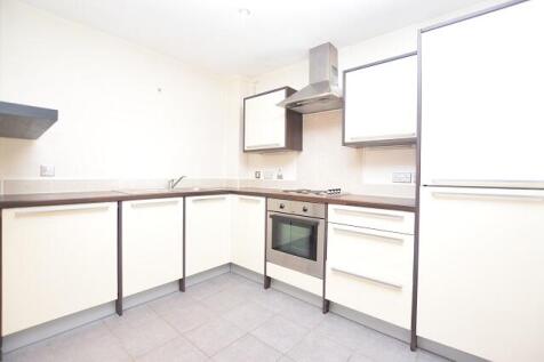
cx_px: 272
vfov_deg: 77.3
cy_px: 181
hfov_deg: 100.4
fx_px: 227
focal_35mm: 15
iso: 800
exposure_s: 1/60
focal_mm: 10
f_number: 3.5
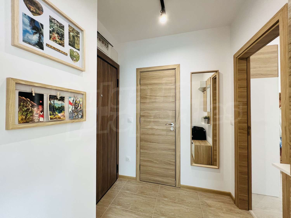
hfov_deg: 106.2
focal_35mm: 13
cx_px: 146
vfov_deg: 89.9
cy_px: 109
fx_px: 109
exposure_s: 1/99
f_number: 1.8
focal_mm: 1.57
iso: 200
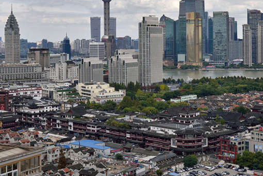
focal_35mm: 67
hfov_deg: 29.8
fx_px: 489
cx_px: 183
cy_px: 33
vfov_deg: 20.1
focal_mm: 38
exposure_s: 1/160
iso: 64
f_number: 8
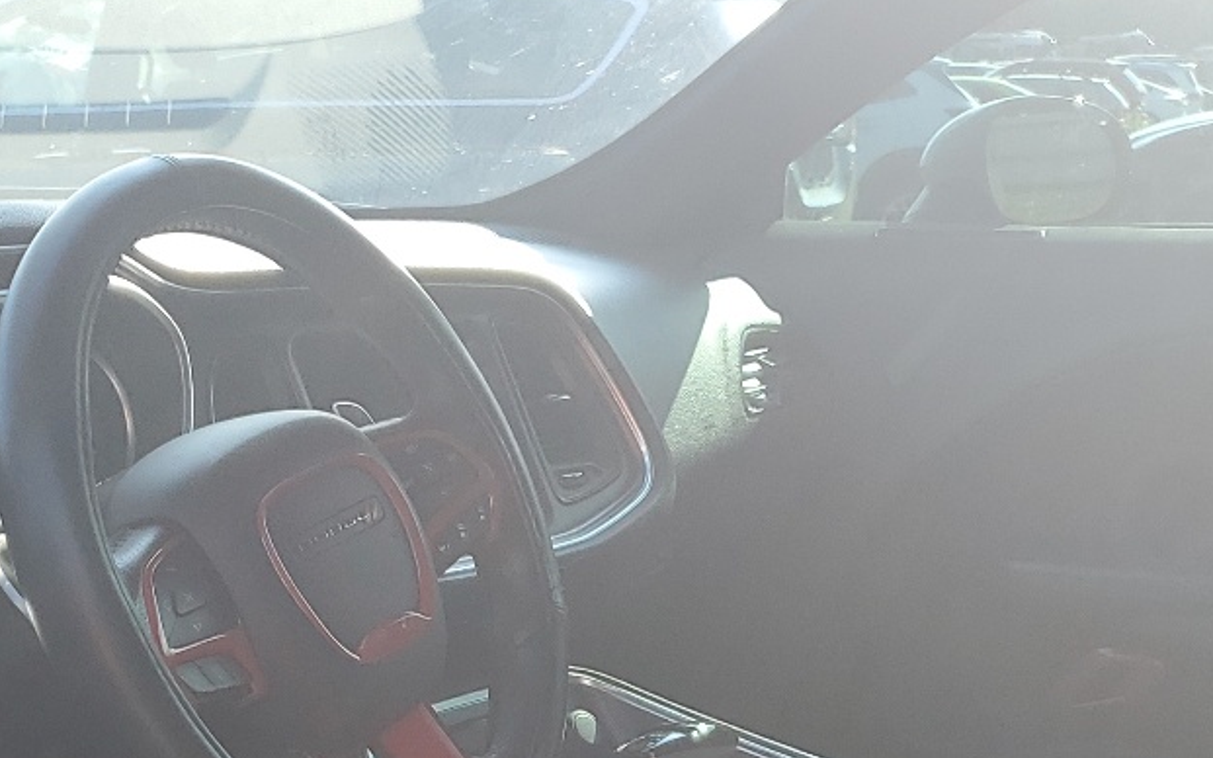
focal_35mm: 71
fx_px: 2347
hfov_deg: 28.8
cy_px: 936
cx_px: 795
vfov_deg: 17.4
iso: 50
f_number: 1.5
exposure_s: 1/435
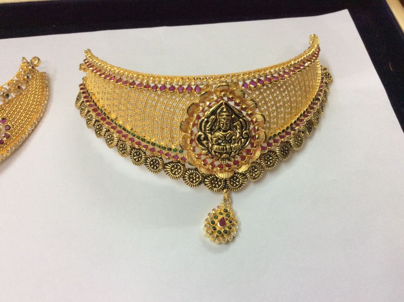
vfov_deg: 44.1
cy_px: 151
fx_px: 373
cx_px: 202
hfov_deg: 56.9
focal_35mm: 32
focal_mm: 3.3
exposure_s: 1/25
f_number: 2.4
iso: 80
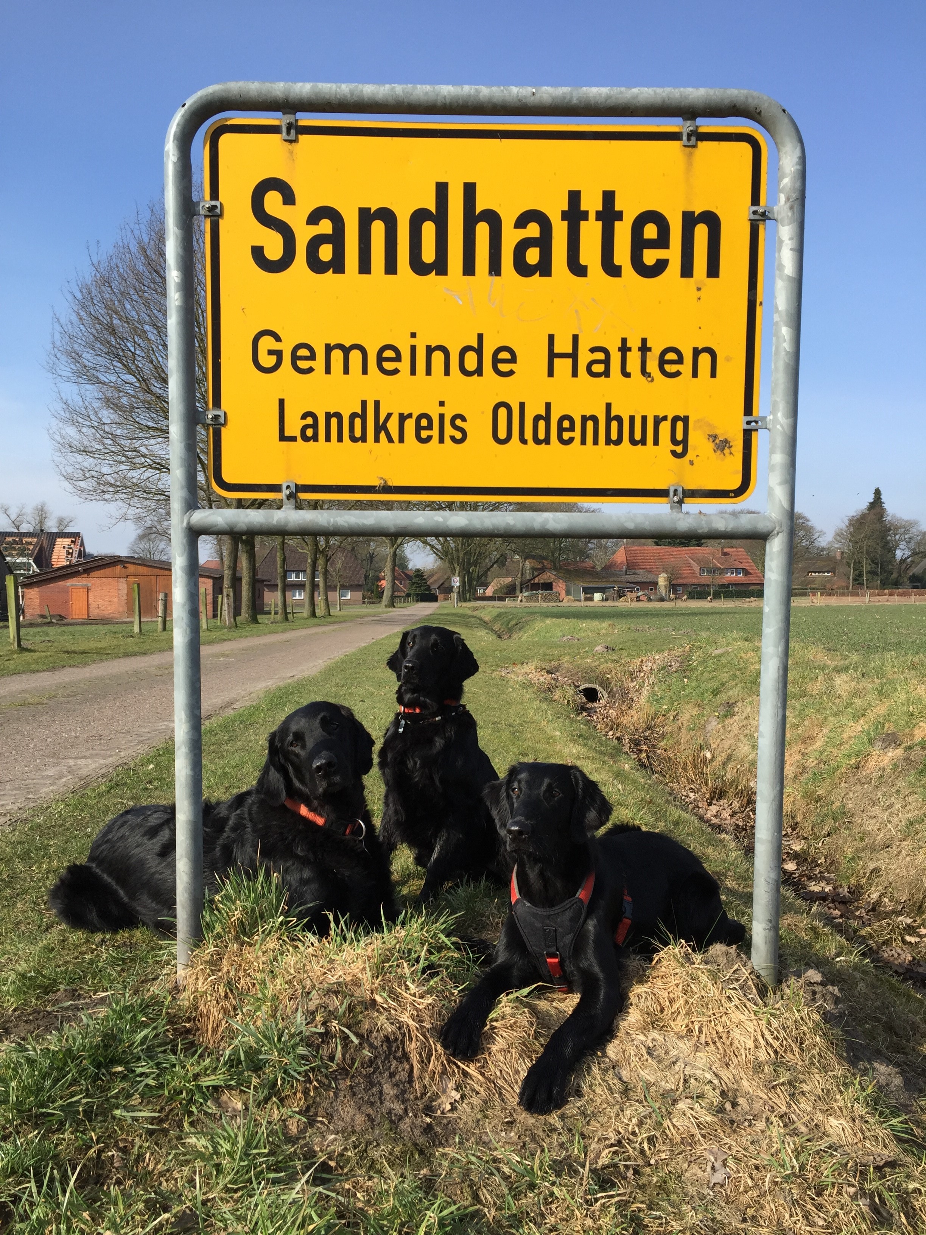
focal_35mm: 29
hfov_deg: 48.2
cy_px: 618
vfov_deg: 61.7
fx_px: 1034
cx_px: 463
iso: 32
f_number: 2.2
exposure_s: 1/1068
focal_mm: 4.15
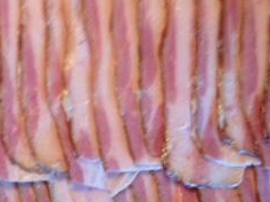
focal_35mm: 89
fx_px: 695
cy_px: 159
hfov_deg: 21.7
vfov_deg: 16.5
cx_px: 58
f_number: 2.4
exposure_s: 1/20
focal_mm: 4.12
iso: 125
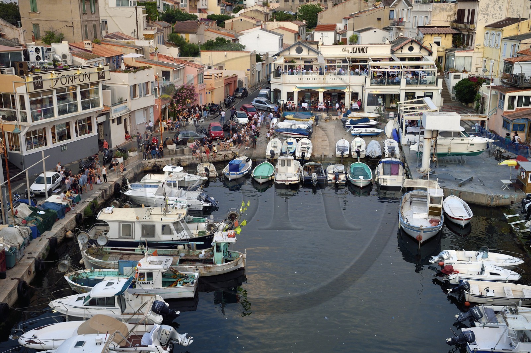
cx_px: 266
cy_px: 176
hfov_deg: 46.4
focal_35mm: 42
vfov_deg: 31.8
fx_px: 619
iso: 400
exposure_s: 1/125
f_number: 4
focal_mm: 42
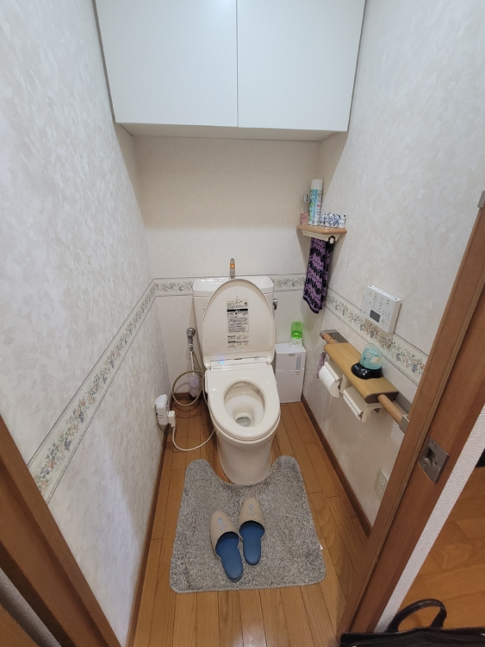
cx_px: 242
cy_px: 324
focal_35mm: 13
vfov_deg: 106.2
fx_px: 243
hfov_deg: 89.9
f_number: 2.2
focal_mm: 2.2
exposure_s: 1/60
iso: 400
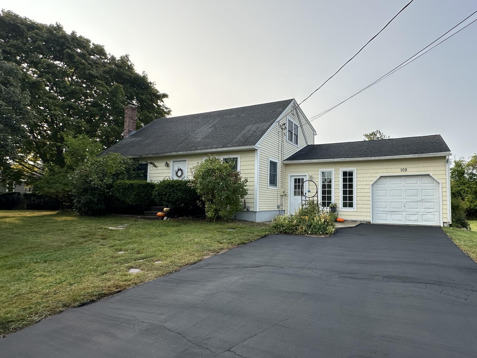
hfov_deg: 80.5
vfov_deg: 66.0
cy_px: 184
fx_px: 276
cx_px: 293
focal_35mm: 20
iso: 40
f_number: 2.2
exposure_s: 1/895
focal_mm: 2.22
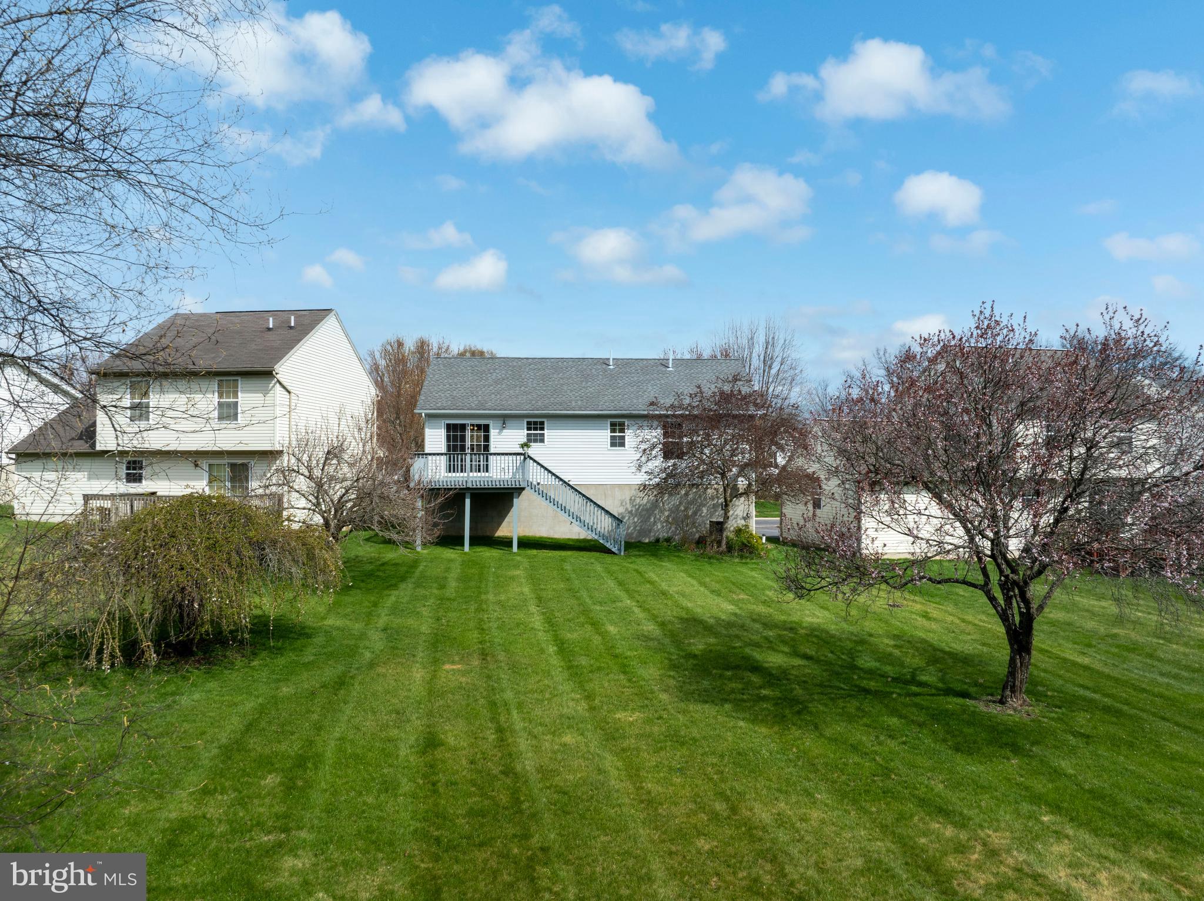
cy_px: 450
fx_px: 834
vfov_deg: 56.8
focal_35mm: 24
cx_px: 602
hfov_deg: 71.6
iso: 100
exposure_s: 1/400
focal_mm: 12.29
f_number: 7.1
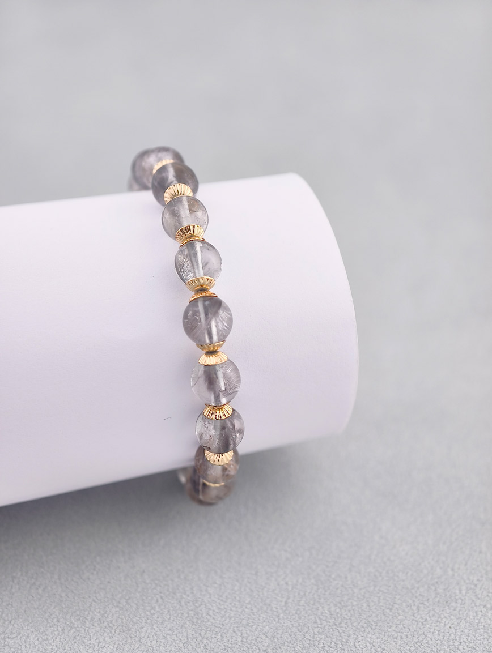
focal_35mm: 85
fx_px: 1607
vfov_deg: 23.0
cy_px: 326
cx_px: 246
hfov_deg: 17.4
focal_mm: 22.48
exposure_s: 1/160
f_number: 2.67
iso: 125
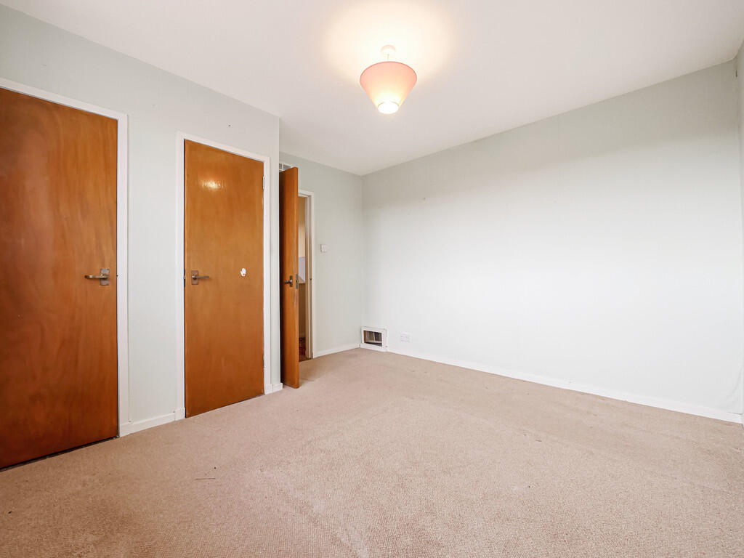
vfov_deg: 85.7
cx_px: 372
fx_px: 301
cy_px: 279
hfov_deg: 102.1
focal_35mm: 14
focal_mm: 7
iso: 640
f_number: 4
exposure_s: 1/60
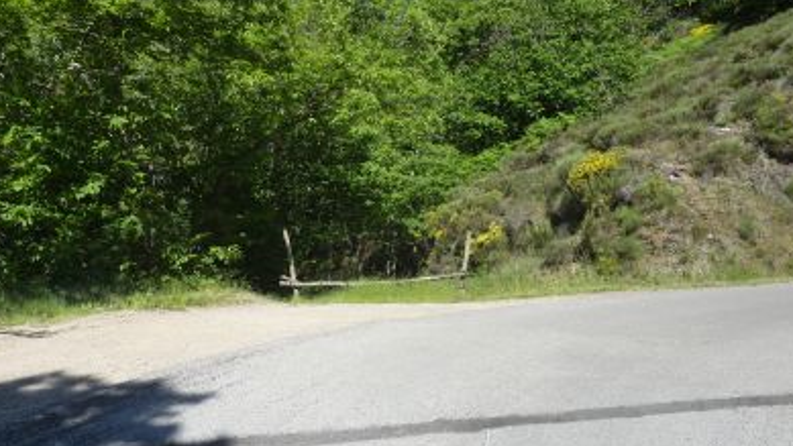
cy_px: 238
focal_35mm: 28
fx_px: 589
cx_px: 398
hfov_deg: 67.9
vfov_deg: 41.5
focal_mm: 4.1
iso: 125
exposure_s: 1/500
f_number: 4
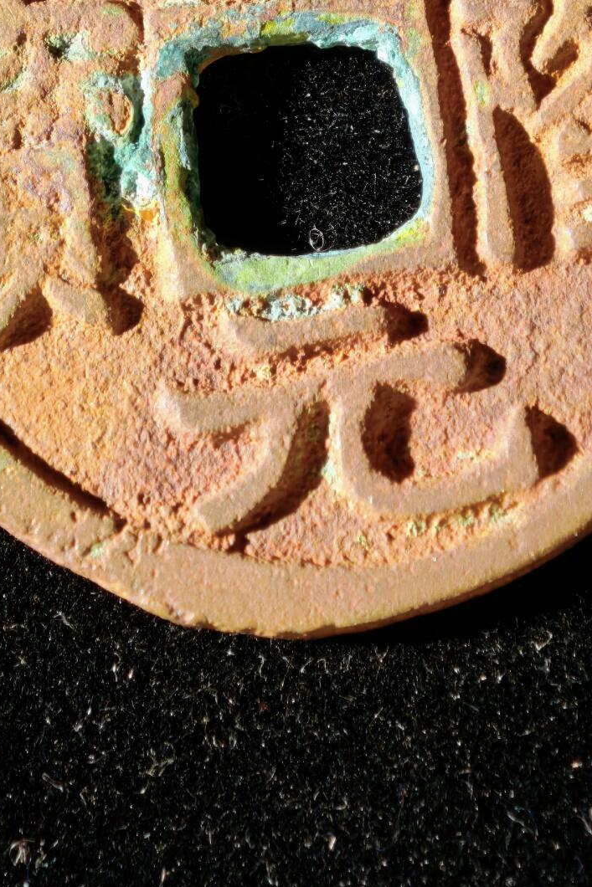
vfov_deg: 10.8
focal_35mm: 189
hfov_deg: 7.3
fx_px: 4660
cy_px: 137
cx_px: 286
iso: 500
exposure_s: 1/100
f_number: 2
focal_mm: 9
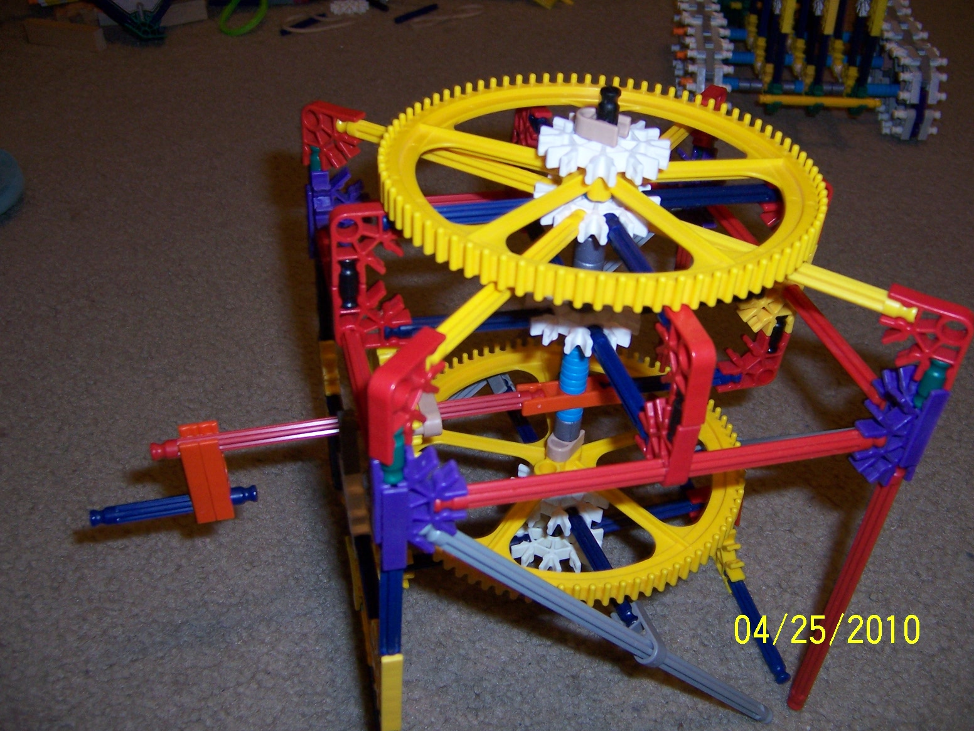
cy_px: 366
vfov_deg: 42.9
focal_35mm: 33
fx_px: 929
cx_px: 487
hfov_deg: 55.4
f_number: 2.8
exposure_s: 1/60
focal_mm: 5.5
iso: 140
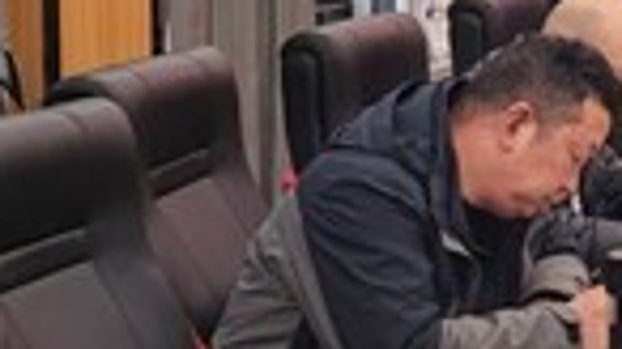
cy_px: -123
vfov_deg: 9.2
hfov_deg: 14.1
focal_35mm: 129
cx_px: 1218
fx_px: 2127
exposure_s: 1/50
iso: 250
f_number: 4
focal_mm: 8.5
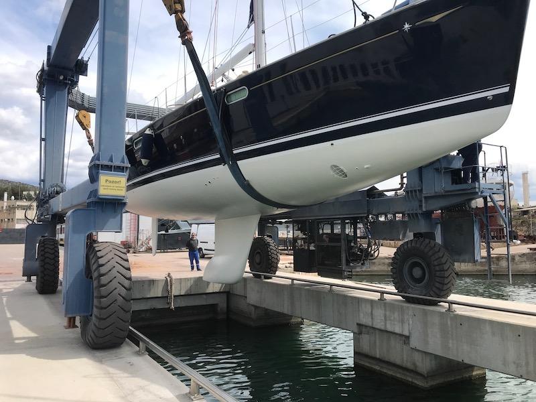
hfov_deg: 63.4
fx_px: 434
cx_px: 268
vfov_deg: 49.7
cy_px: 201
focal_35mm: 28
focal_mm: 3.99
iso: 20
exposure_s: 1/2037
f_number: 1.8
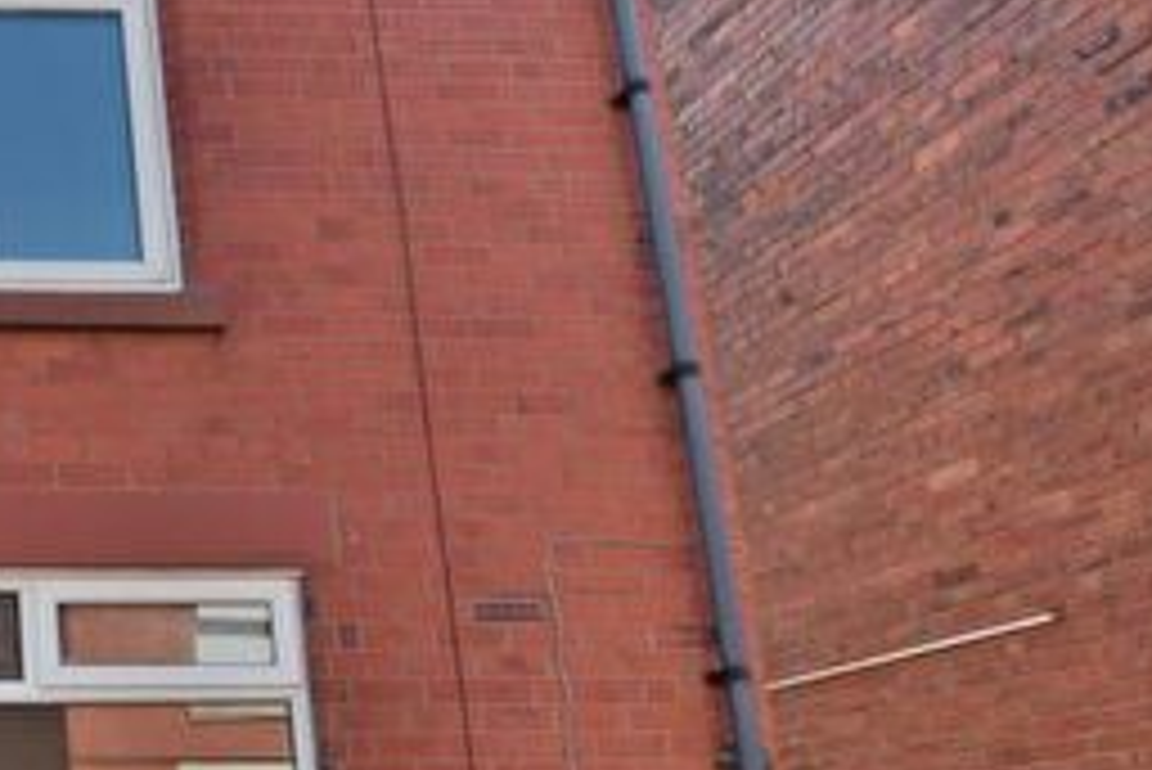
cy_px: 646
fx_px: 1313
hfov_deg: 35.6
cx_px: -274
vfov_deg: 31.6
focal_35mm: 41
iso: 100
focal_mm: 10
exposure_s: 1/160
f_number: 6.3
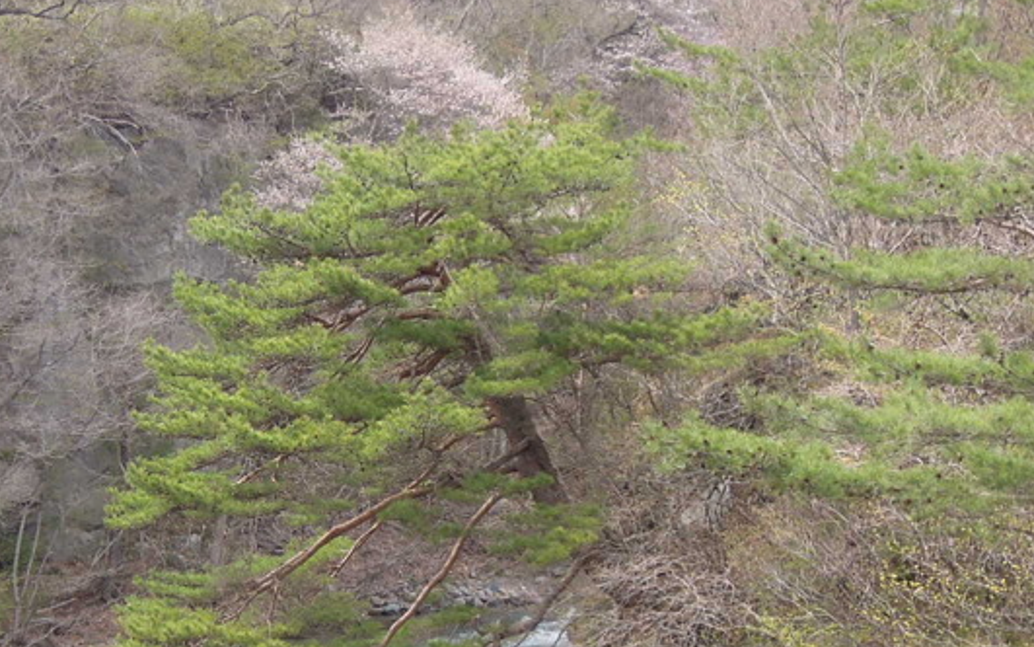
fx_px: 2593
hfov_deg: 22.2
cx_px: 166
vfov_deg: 14.2
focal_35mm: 92
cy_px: 468
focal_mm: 8.1
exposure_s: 1/400
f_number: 3.5
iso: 160
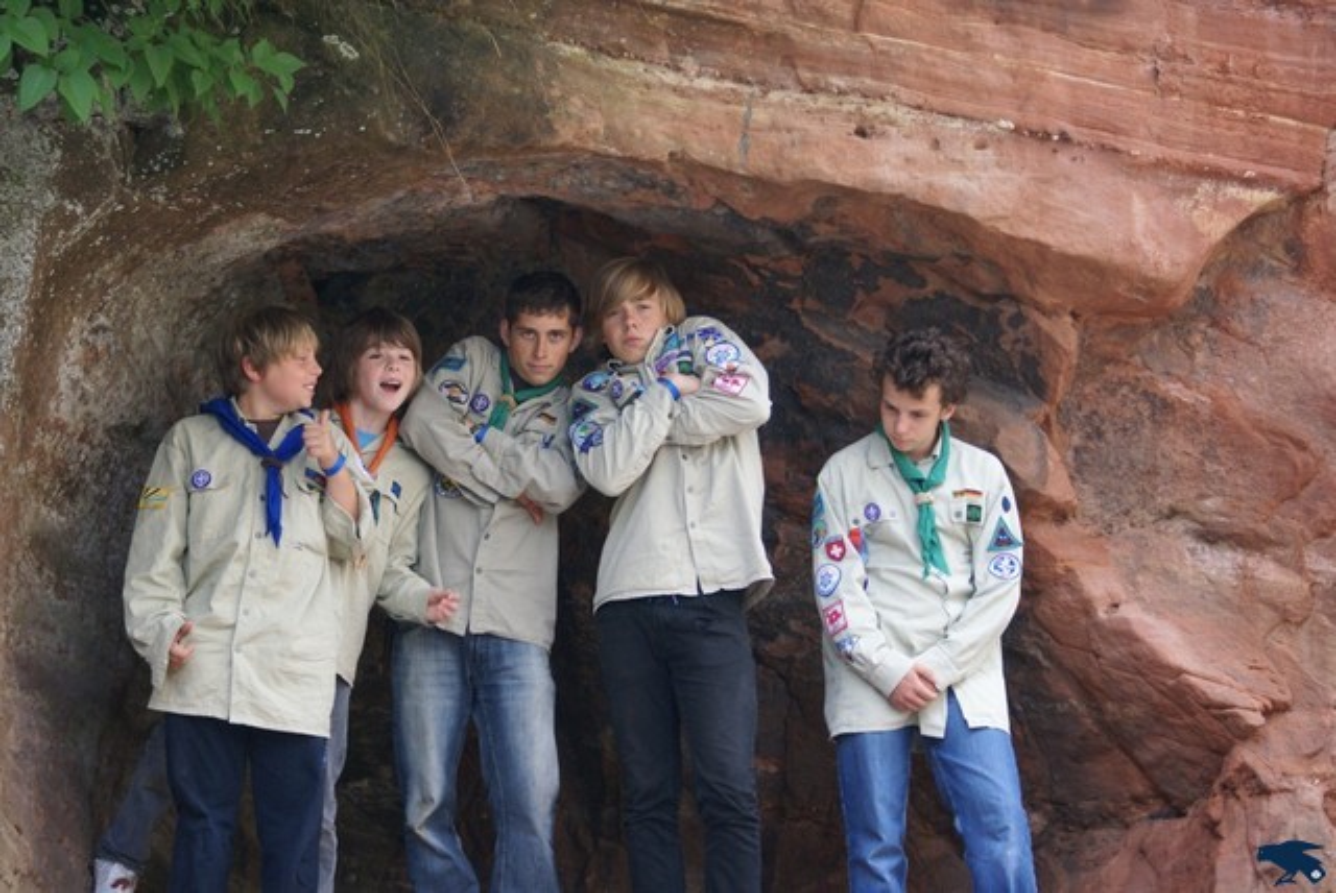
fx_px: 3900
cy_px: 446
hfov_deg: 19.4
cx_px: 668
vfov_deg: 13.1
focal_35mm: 105
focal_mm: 70
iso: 250
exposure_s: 1/125
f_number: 5.6
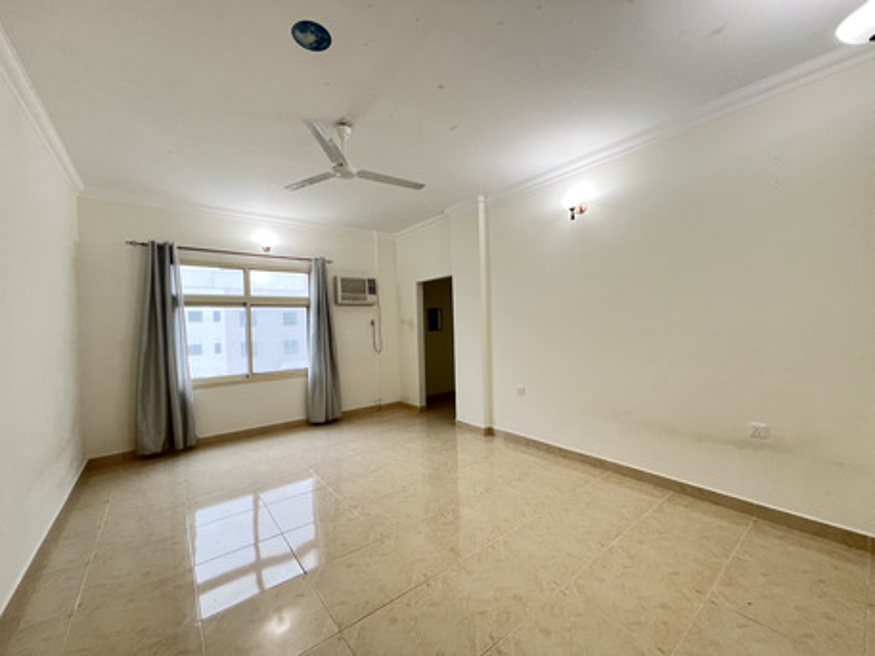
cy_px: 328
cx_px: 438
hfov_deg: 106.2
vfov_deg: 89.9
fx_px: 329
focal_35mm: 13
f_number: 1.8
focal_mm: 1.57
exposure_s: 1/50
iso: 125
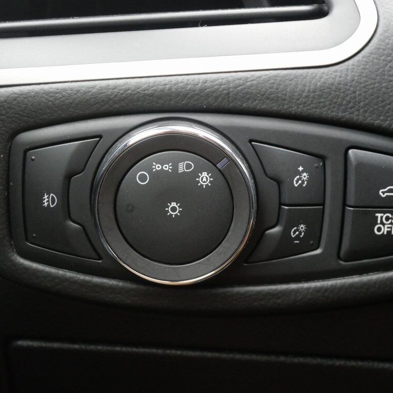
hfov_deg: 28.6
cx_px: 219
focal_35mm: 60
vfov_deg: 28.6
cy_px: 193
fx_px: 771
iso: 3200
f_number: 5.1
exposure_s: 1/60
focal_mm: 25
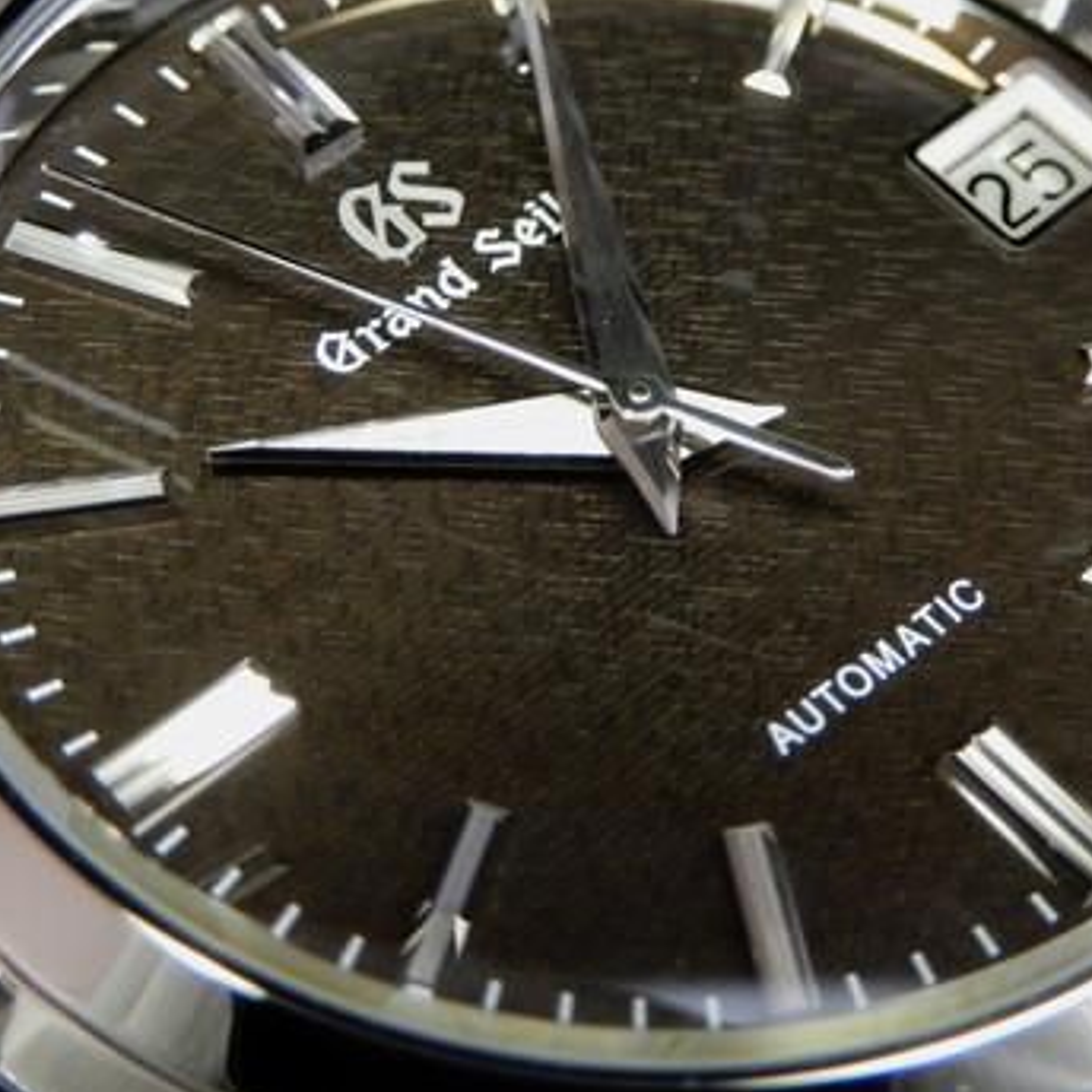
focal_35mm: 107
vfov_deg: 16.2
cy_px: 349
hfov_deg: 16.2
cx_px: 702
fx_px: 3819
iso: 400
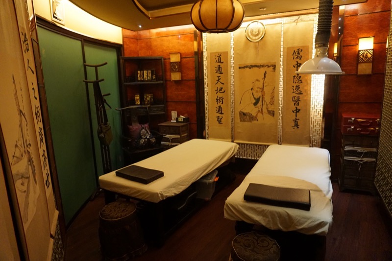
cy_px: 130
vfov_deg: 53.1
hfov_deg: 73.8
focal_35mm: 24
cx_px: 196
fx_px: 261
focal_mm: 16
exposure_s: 1/25
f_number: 3.5
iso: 3200
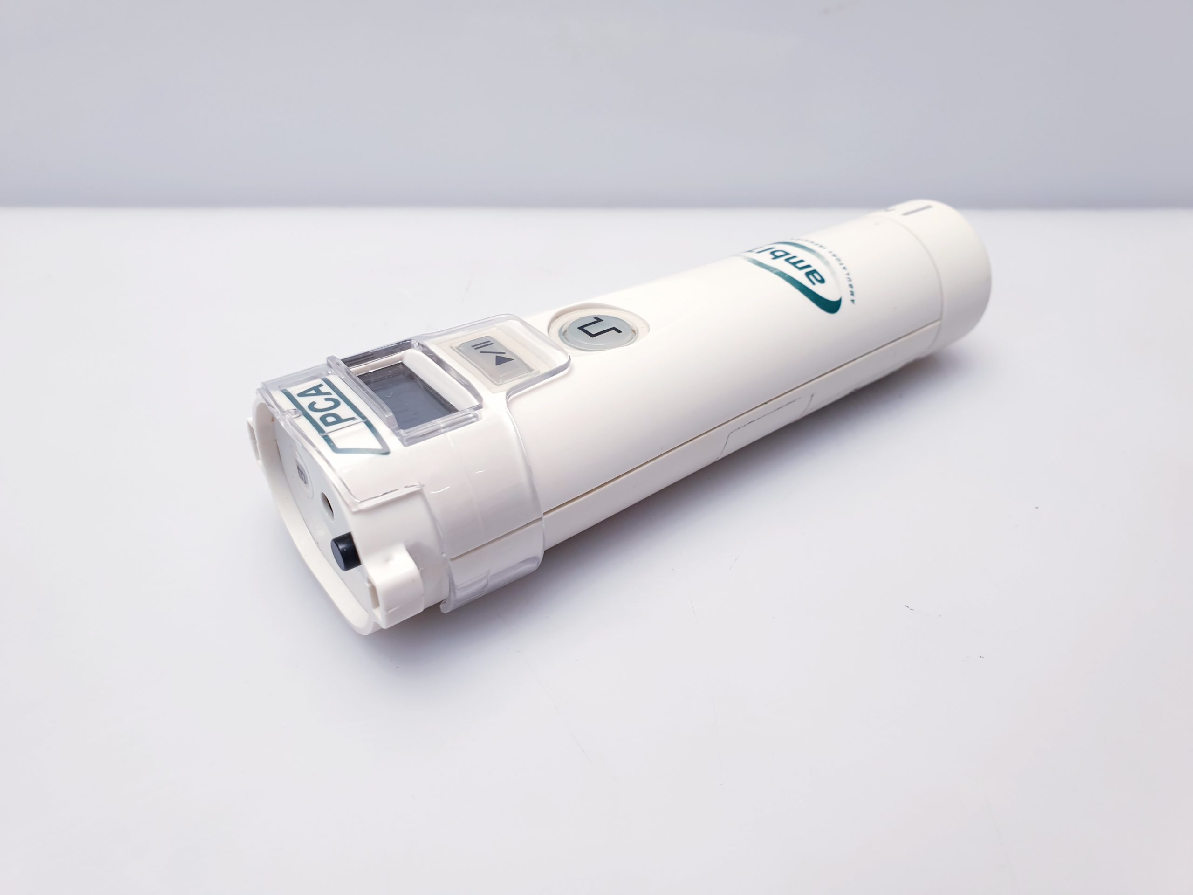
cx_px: 596
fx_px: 896
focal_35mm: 26
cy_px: 448
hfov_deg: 67.3
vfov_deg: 53.1
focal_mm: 4.3
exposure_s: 1/50
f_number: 2.4
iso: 50
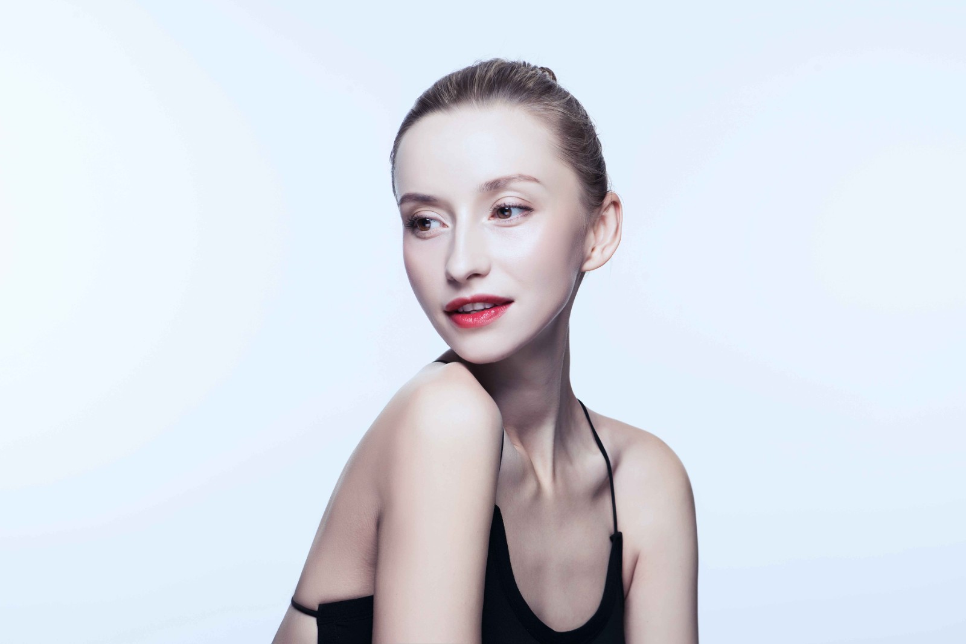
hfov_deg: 23.9
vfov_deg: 16.1
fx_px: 2281
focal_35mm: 85
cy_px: 322
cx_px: 483
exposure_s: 1/125
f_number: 8
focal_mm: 85
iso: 50
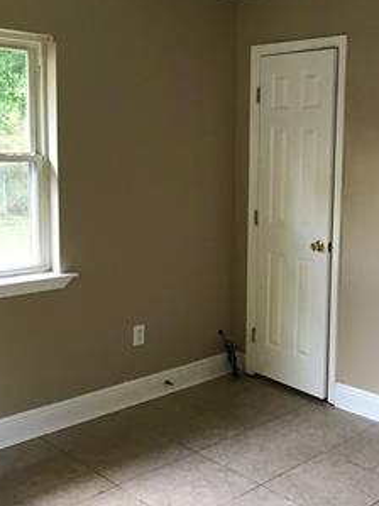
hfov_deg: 31.7
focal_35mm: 45
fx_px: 657
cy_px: 222
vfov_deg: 42.0
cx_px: 277
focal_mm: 3.99
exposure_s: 1/15
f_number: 1.8
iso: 50
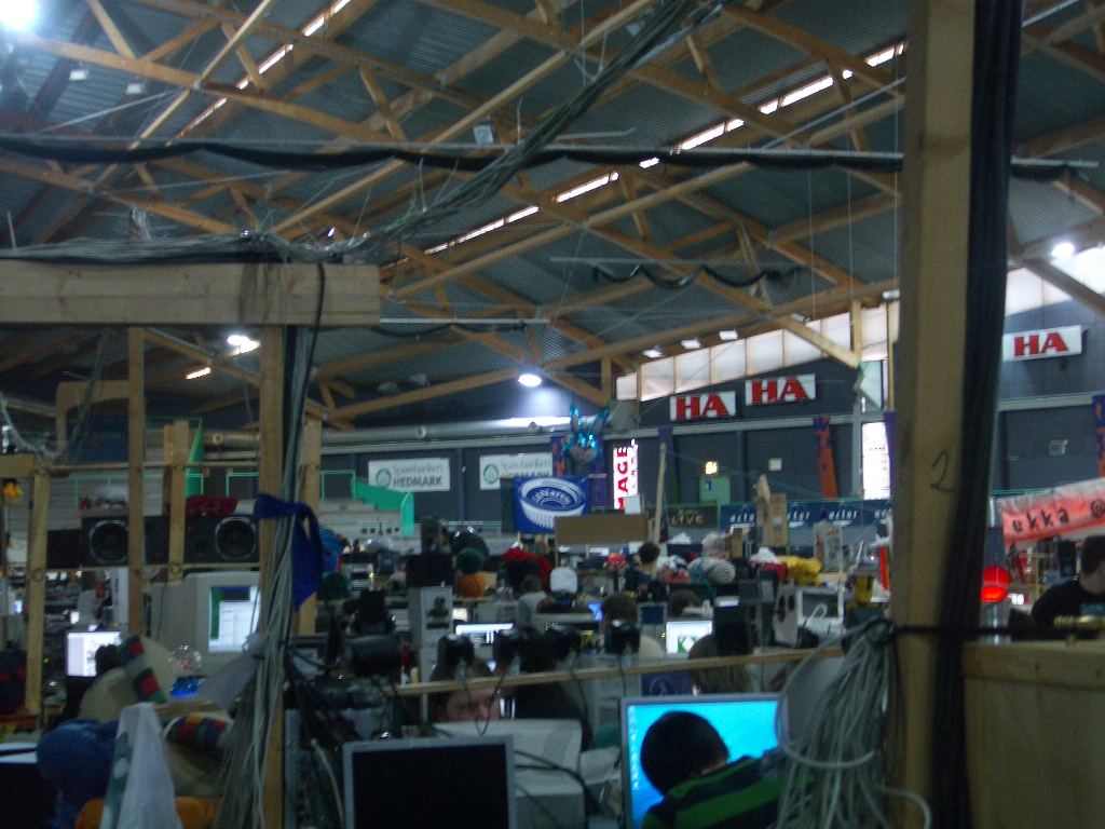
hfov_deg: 26.3
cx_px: 552
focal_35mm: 74
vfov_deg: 19.9
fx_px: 2362
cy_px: 414
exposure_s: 1/8
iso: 100
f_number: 3.9
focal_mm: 12.2
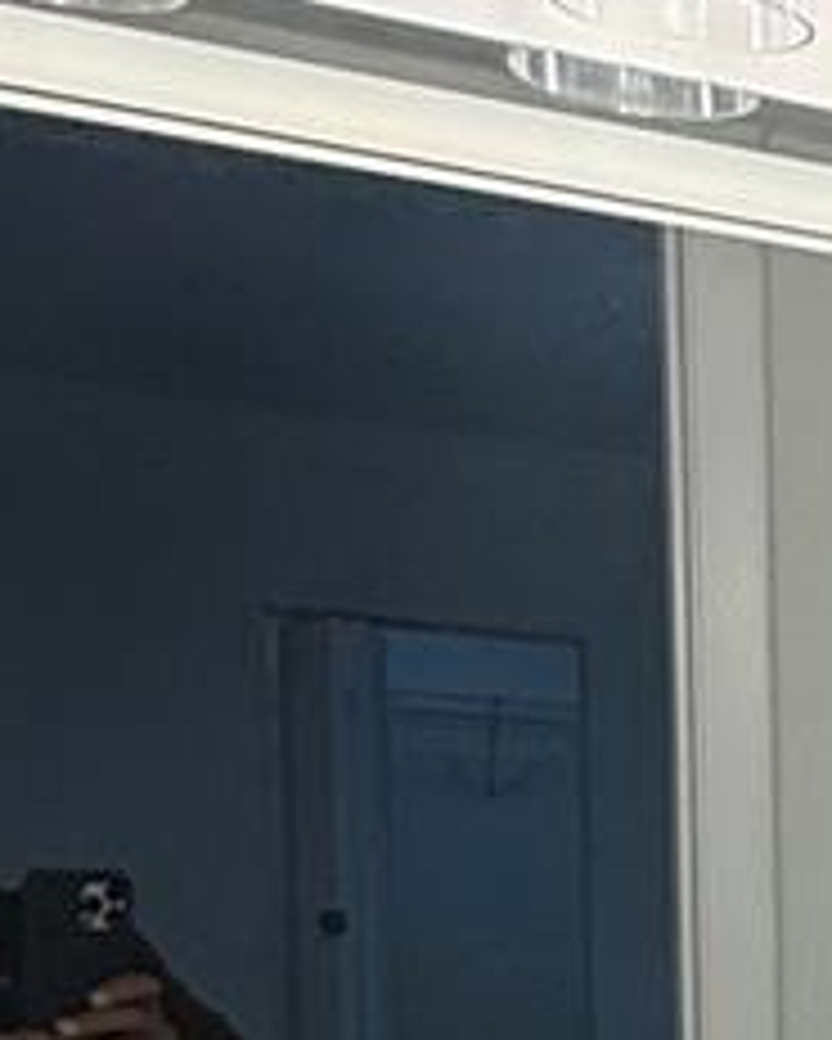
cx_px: 2186
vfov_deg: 19.2
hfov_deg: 12.2
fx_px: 2799
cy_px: 1409
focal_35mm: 91
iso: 64
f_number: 2.2
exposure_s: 1/148
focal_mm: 2.22
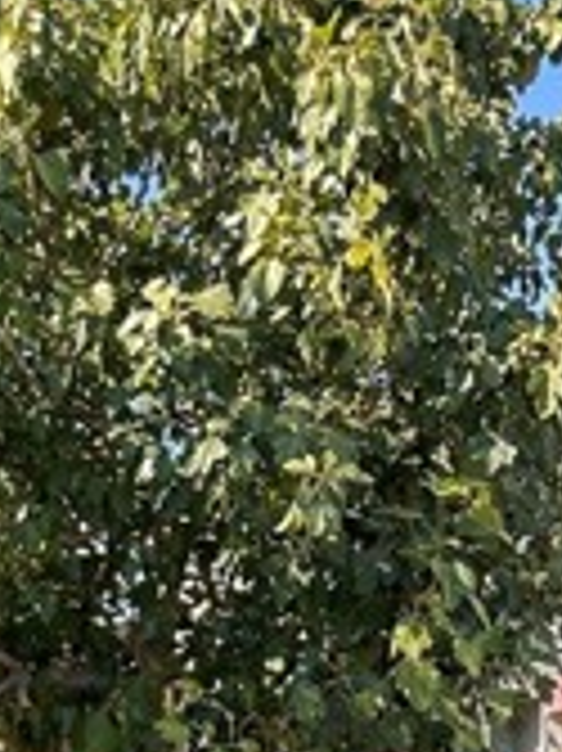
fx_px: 1994
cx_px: -72
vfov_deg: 17.6
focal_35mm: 92
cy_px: 1324
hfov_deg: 15.6
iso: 80
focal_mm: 6.86
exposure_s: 1/779
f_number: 1.78
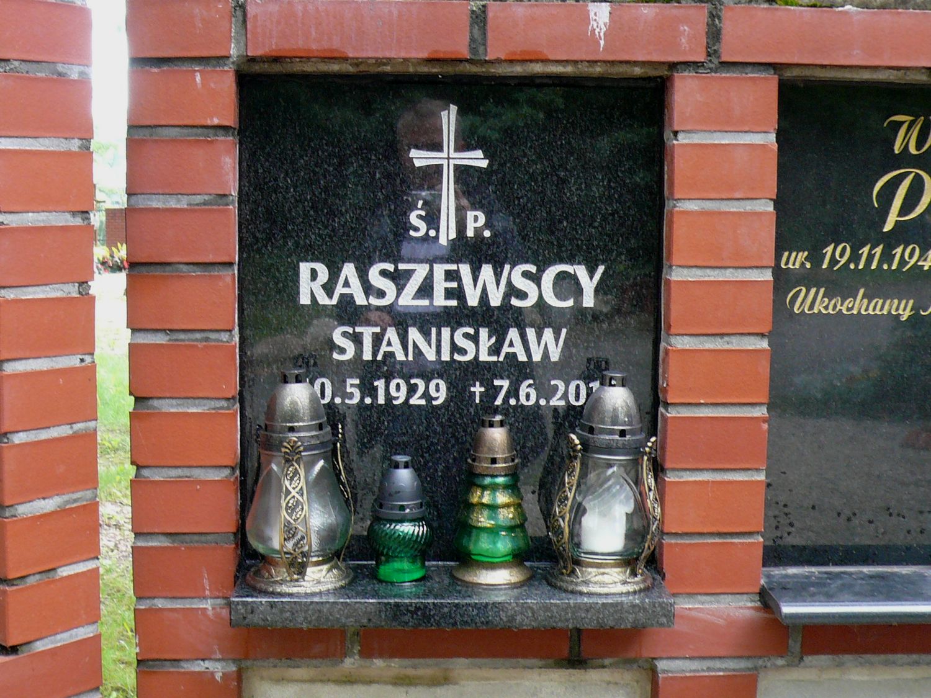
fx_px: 1291
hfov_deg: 39.7
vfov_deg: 30.3
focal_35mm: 48
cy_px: 349
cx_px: 466
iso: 100
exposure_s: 1/40
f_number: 2.9
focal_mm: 5.2
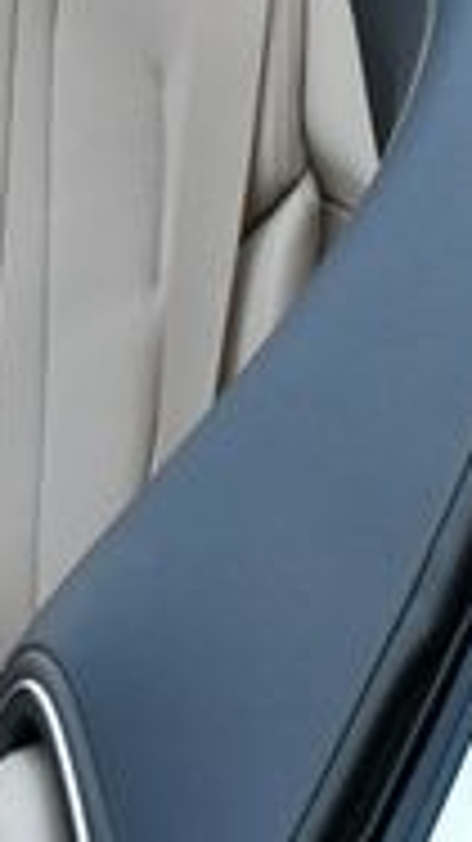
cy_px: 149
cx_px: -553
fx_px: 2874
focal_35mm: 129
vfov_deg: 16.5
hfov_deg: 8.7
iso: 360
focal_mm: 18
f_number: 5.6
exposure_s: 1/250
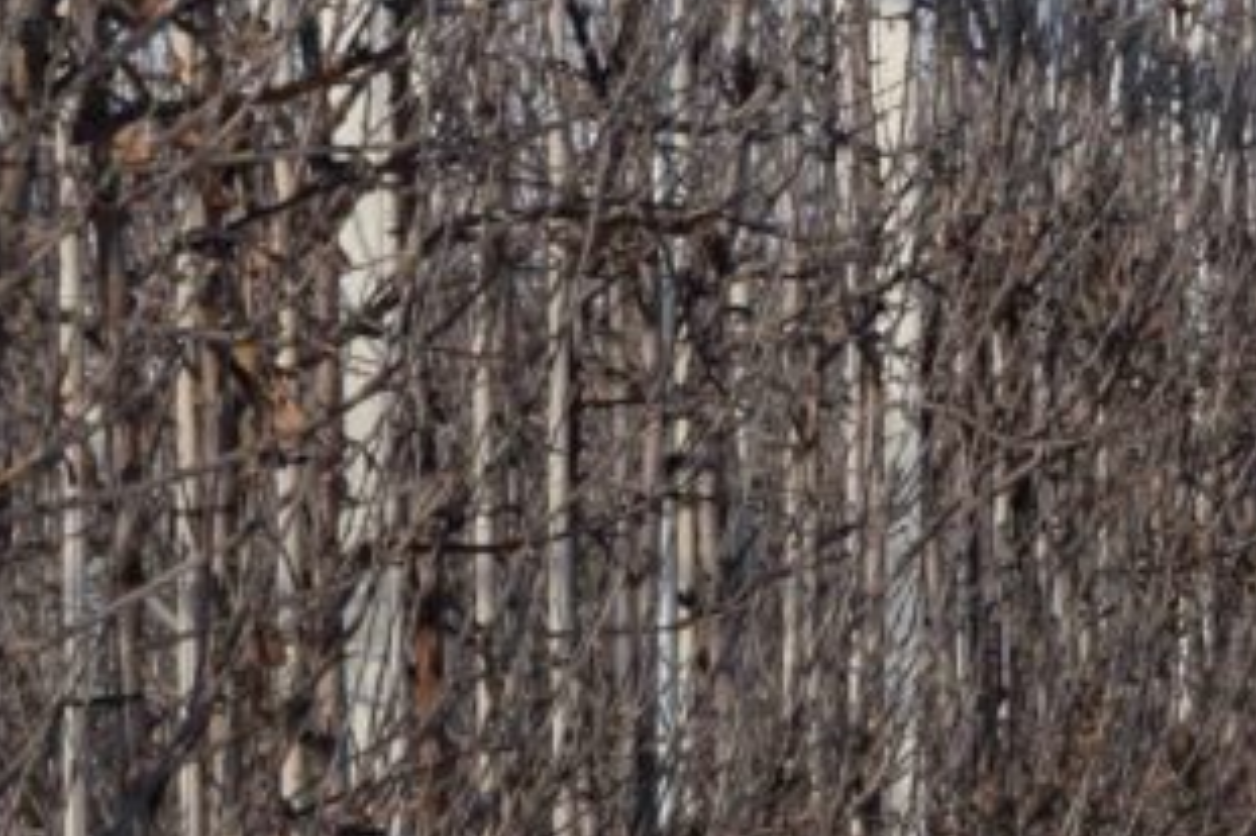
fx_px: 18085
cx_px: 1321
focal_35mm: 519
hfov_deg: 4.0
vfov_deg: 2.6
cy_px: 685
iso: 100
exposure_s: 1/125
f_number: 14
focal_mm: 105
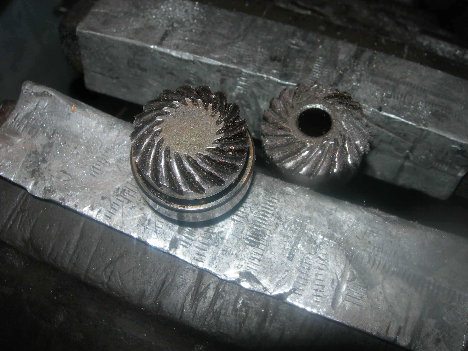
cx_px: 234
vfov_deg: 37.7
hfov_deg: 49.0
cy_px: 176
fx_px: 514
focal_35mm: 38
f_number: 4.8
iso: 50
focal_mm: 7.8
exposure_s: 1/60.1
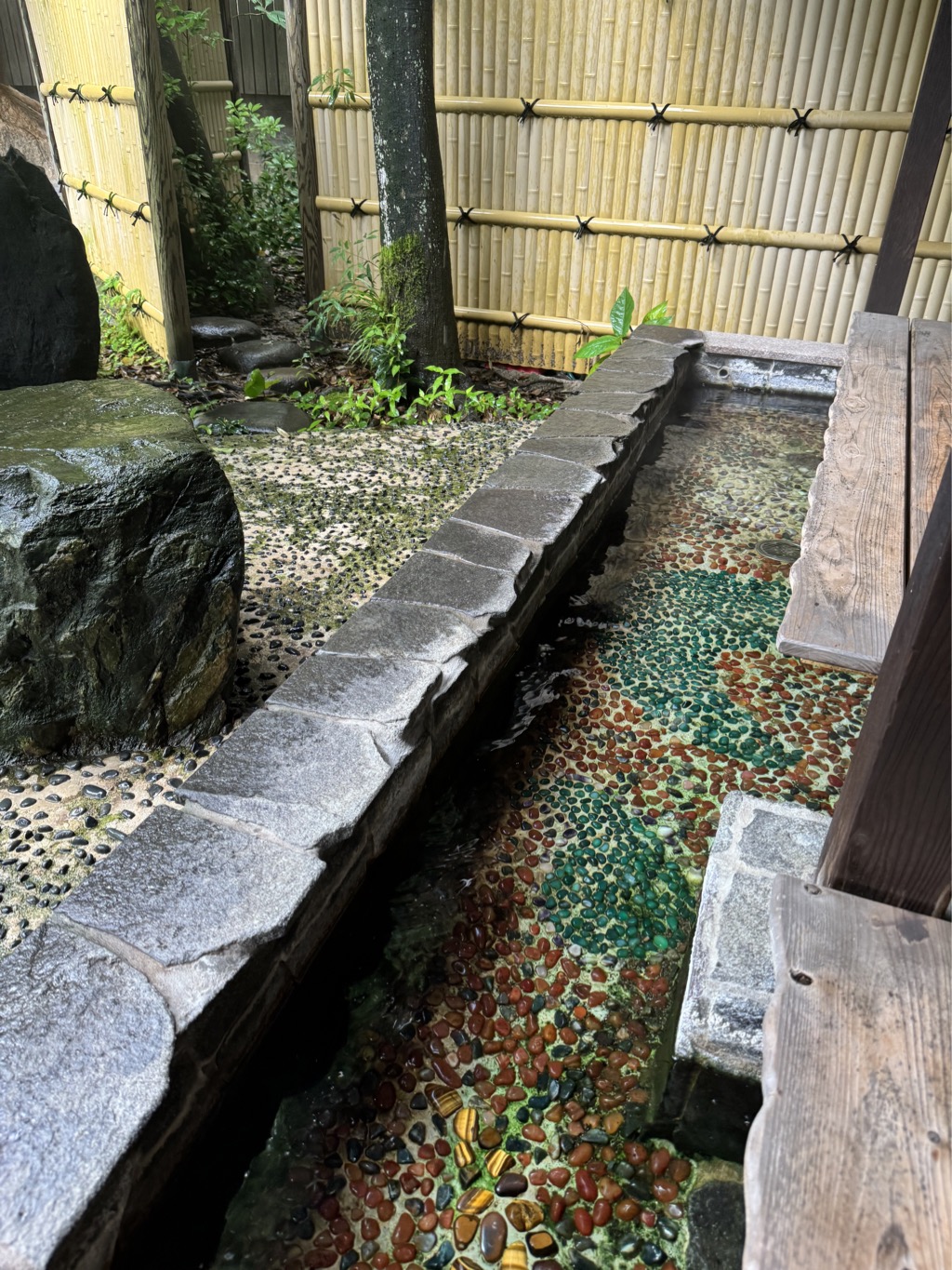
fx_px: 880
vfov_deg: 71.6
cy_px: 635
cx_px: 476
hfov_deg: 56.8
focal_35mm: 24
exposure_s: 1/79
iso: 200
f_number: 1.78
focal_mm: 6.76
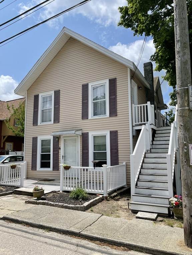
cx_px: 96
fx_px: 192
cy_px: 128
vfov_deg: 67.3
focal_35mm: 26
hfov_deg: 53.1
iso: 32
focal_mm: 4.2
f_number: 1.6
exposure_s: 1/4651
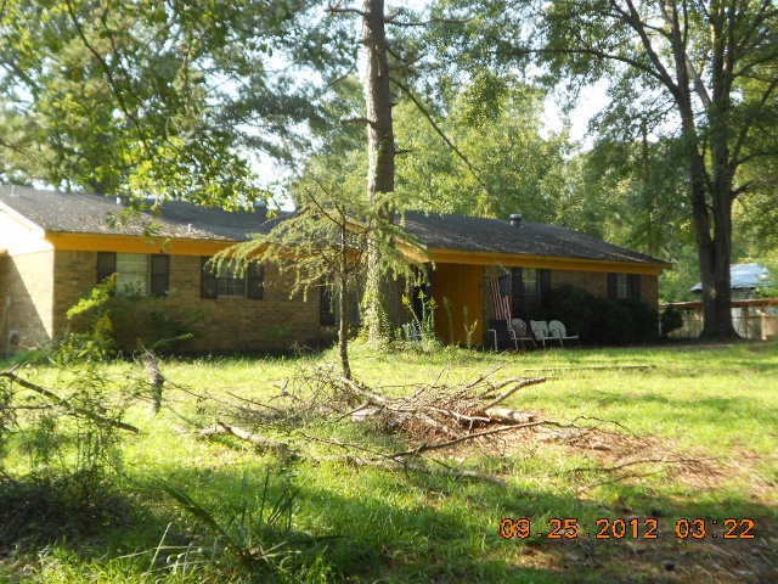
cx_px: 389
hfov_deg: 43.9
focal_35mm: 43
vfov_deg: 33.6
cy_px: 292
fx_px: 966
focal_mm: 7.7
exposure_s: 1/80
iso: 80
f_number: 4.2
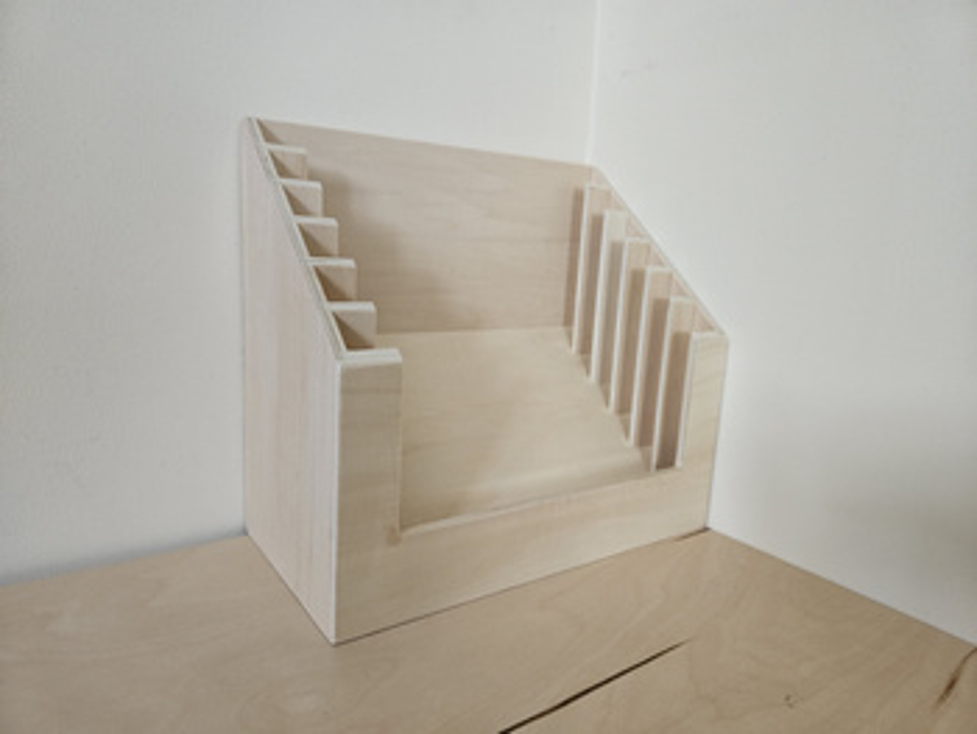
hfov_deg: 73.9
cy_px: 367
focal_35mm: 23
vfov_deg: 58.9
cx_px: 488
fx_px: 650
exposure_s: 1/100
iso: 500
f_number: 1.8
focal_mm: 5.4
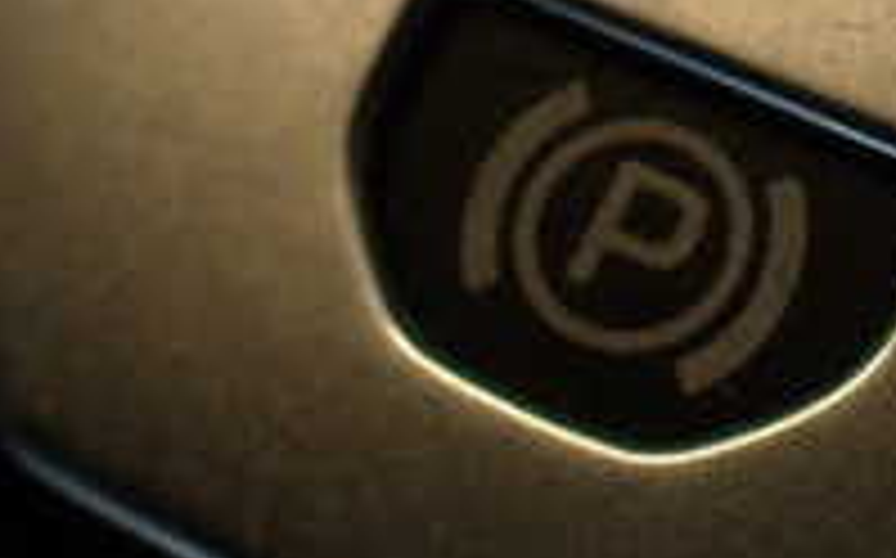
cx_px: 837
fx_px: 2342
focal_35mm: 96
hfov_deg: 21.1
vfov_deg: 13.4
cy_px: 22
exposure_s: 1/60
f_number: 3.2
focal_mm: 5.4
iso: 100
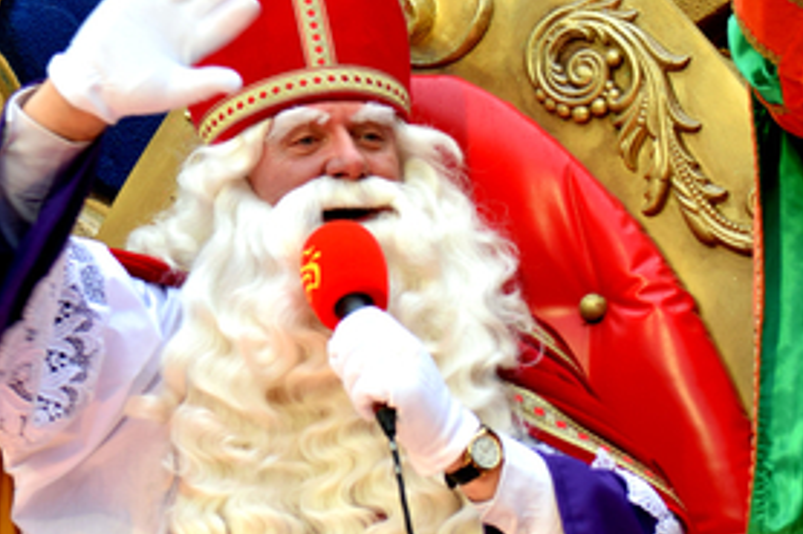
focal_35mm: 178
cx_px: 306
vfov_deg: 7.7
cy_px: 228
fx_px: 3970
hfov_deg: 11.5
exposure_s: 1/100
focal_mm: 55
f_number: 5
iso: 400
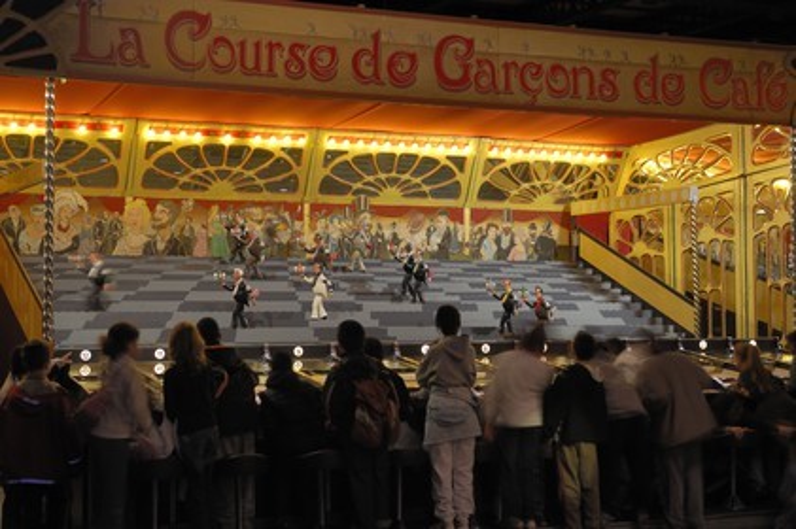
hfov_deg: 29.9
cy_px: 264
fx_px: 1491
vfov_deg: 20.1
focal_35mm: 68
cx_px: 398
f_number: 5.6
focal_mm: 45
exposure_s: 1/1.25
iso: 100
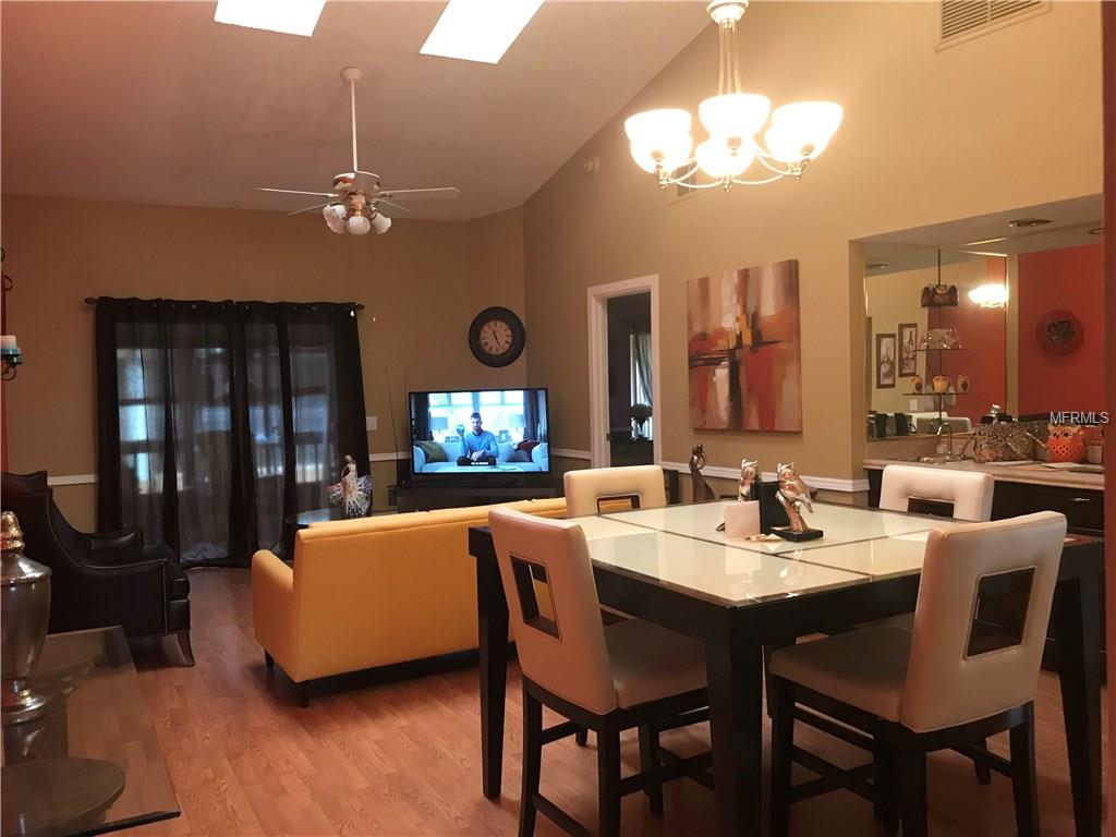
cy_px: 418
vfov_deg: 49.7
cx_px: 558
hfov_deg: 63.4
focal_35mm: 28
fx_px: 903
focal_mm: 3.99
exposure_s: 1/15
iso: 50
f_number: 1.8
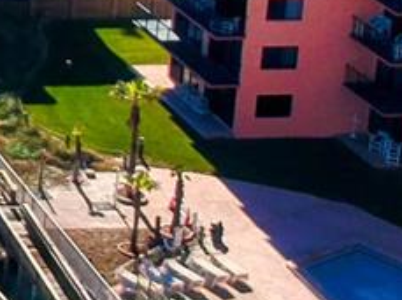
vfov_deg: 8.3
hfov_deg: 9.7
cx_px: -642
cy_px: -125
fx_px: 2029
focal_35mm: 175
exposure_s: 1/3200
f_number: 2.6
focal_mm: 4.5
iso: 102
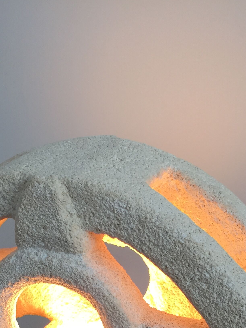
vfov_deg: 30.9
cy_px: 326
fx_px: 550
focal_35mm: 58
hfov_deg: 25.2
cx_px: 105
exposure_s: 1/33
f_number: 2.2
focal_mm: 4.15
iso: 32
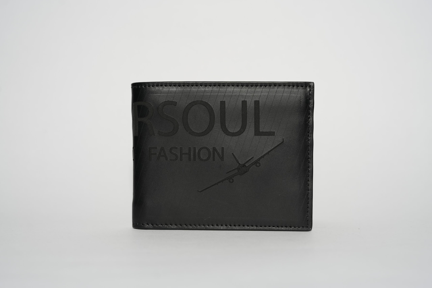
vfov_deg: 27.0
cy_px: 144
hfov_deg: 39.6
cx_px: 216
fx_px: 600
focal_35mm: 50
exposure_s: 1/50
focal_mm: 50
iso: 250
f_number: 4
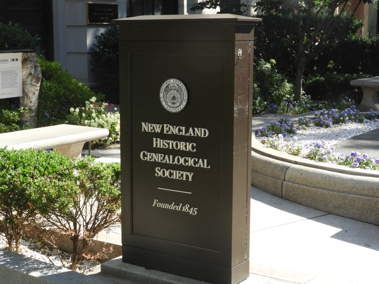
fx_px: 755
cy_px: 162
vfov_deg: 21.3
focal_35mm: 69
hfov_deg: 28.1
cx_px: 154
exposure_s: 1/250
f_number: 4
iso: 100
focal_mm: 9.9
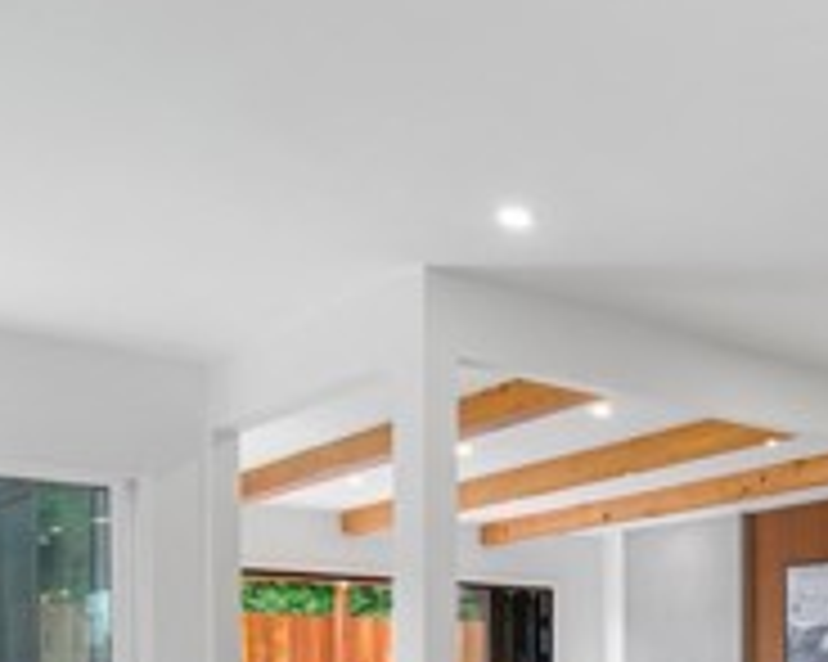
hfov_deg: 32.5
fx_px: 1200
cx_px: 954
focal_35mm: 49
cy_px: 680
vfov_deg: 28.7
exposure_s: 1/15
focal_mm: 10
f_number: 7.1
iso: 320
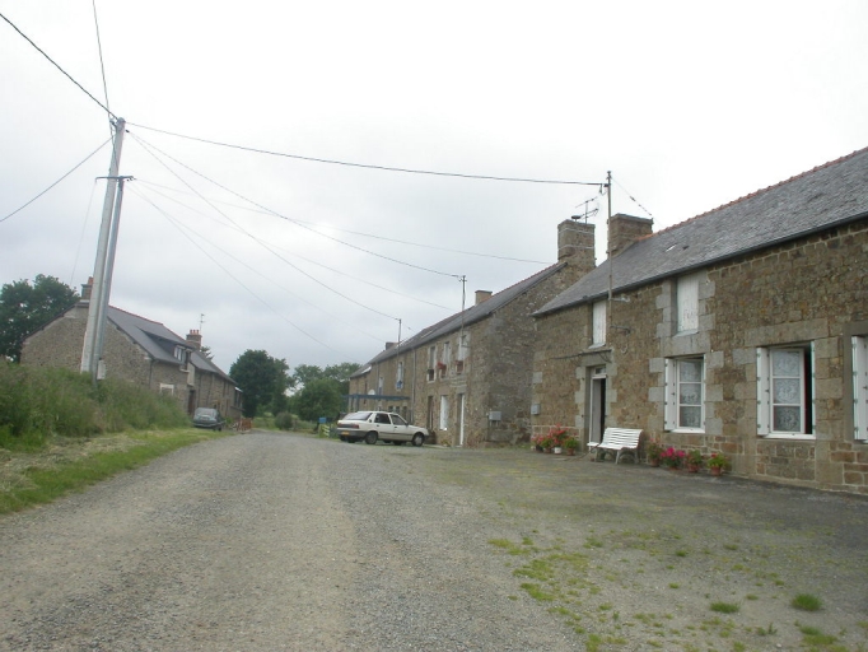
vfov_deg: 37.7
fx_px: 953
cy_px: 326
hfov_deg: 49.0
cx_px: 434
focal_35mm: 38
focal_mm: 7.85
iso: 100
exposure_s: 1/186
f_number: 6
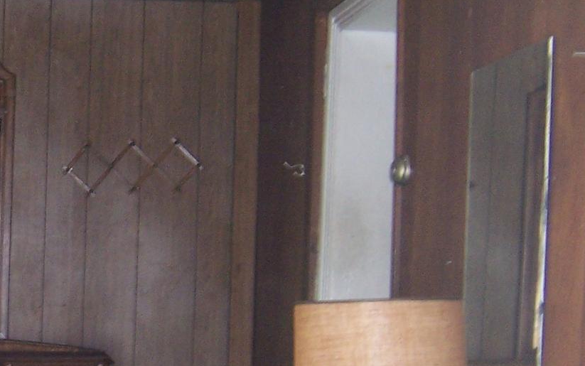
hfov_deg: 22.4
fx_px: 1388
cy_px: 282
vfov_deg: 15.0
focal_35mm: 87
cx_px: -69
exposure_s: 1/60
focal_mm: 5.5
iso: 140
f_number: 2.8
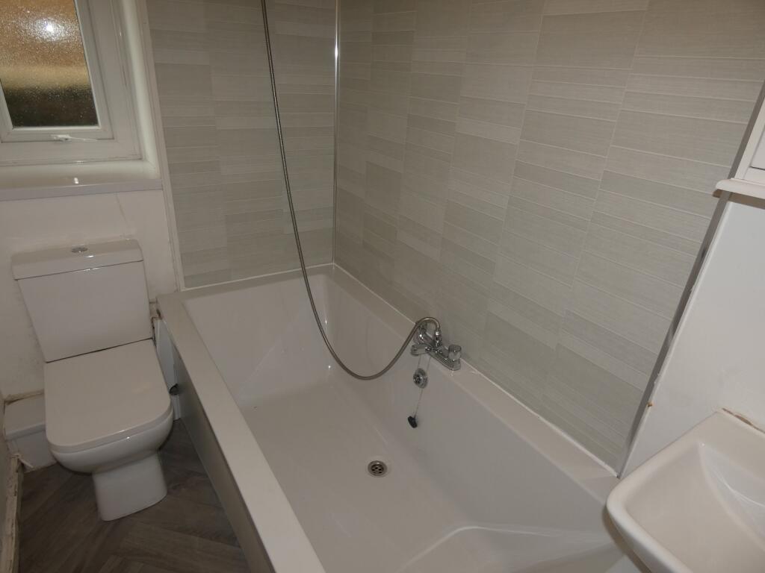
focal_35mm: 20
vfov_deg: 66.0
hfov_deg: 81.7
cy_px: 286
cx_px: 382
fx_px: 442
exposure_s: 1/125
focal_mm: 3.6
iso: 80
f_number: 2.8
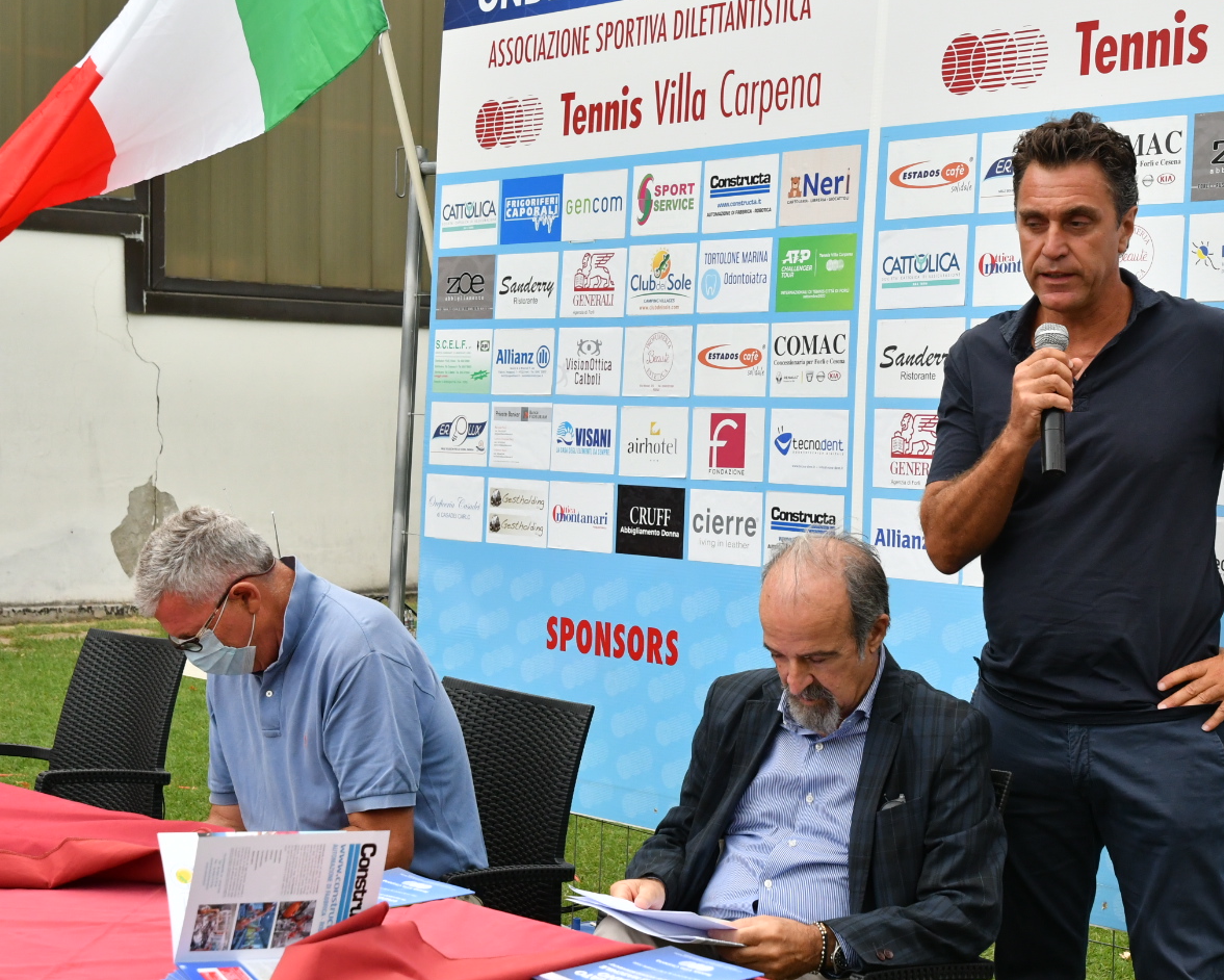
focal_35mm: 62
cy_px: 507
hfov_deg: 30.2
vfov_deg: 24.6
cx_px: 826
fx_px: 2246
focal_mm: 32
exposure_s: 1/400
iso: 1250
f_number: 6.3
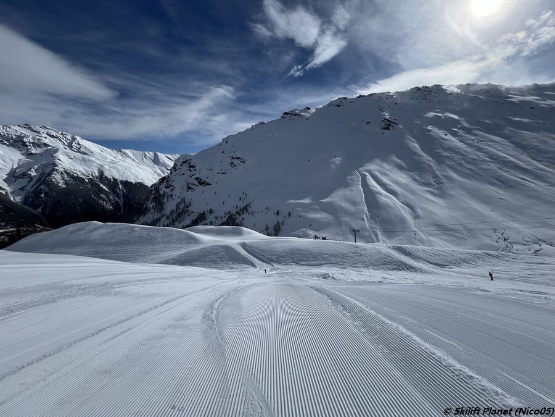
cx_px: 278
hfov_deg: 106.2
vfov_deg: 89.9
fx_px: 208
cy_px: 208
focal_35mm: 13
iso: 40
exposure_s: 1/6944
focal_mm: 1.57
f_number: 1.8
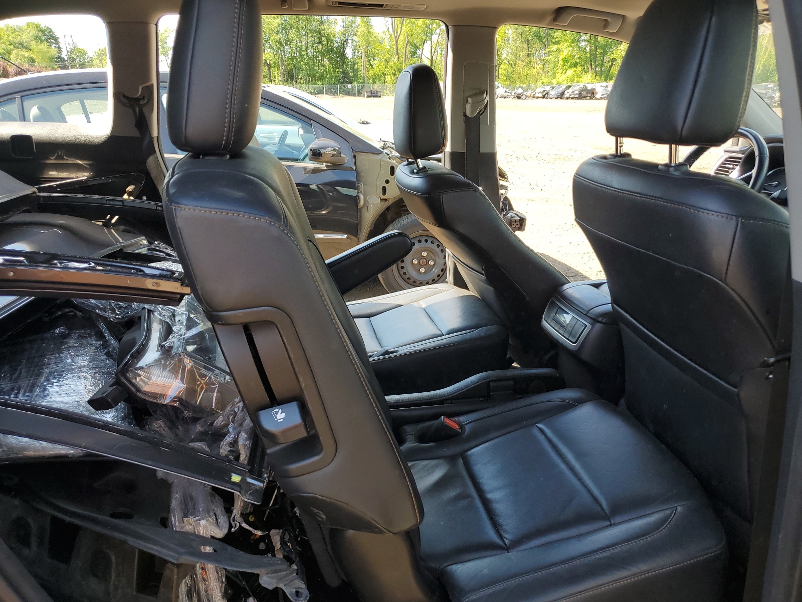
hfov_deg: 67.3
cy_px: 301
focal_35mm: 26
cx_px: 401
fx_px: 602
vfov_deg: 53.1
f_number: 1.5
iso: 50
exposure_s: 1/333
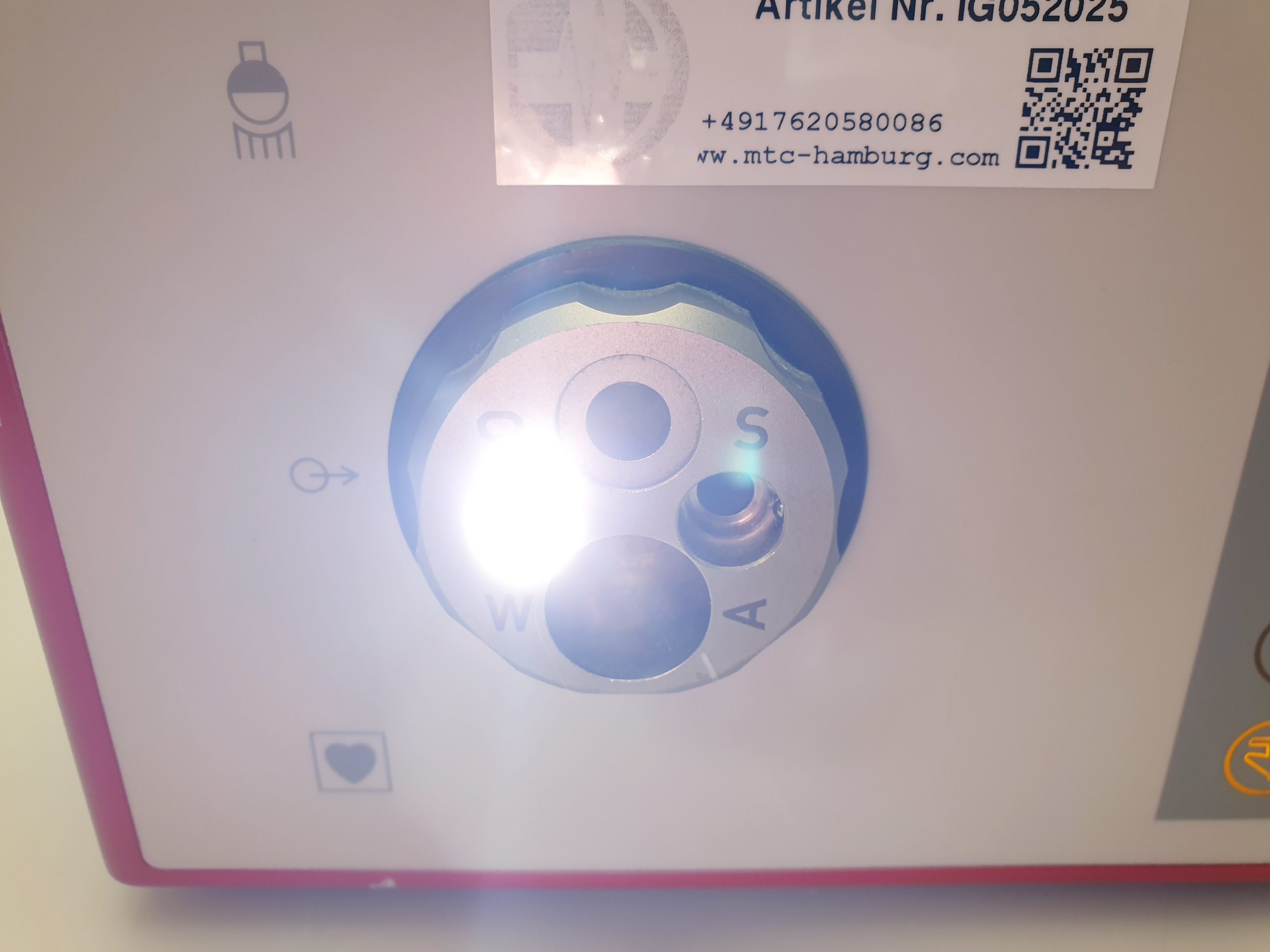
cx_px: 635
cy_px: 476
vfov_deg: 53.1
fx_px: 954
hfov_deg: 67.3
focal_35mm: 26
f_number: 2.4
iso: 64
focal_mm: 4.3
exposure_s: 1/100
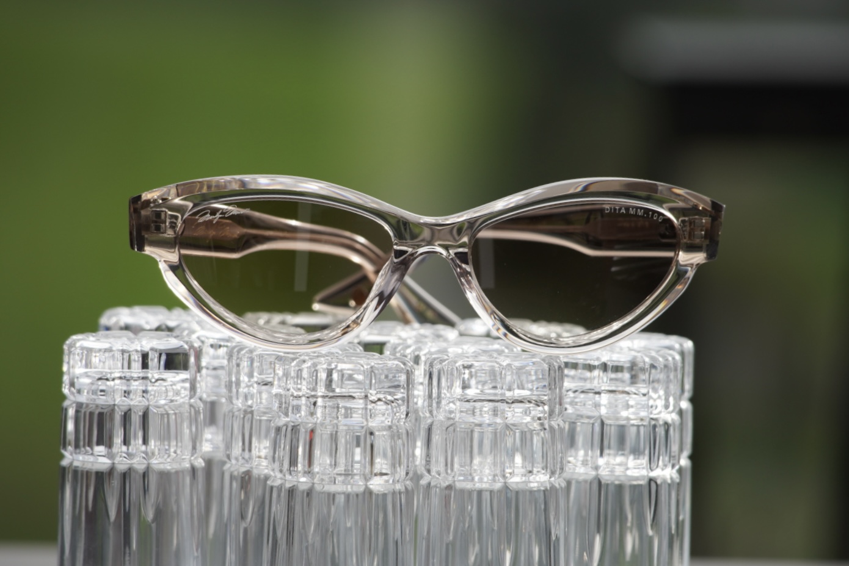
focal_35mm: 354
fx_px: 8352
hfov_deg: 5.8
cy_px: 283
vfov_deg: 3.9
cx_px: 424
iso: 125
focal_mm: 236
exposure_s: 1/400
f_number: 6.3
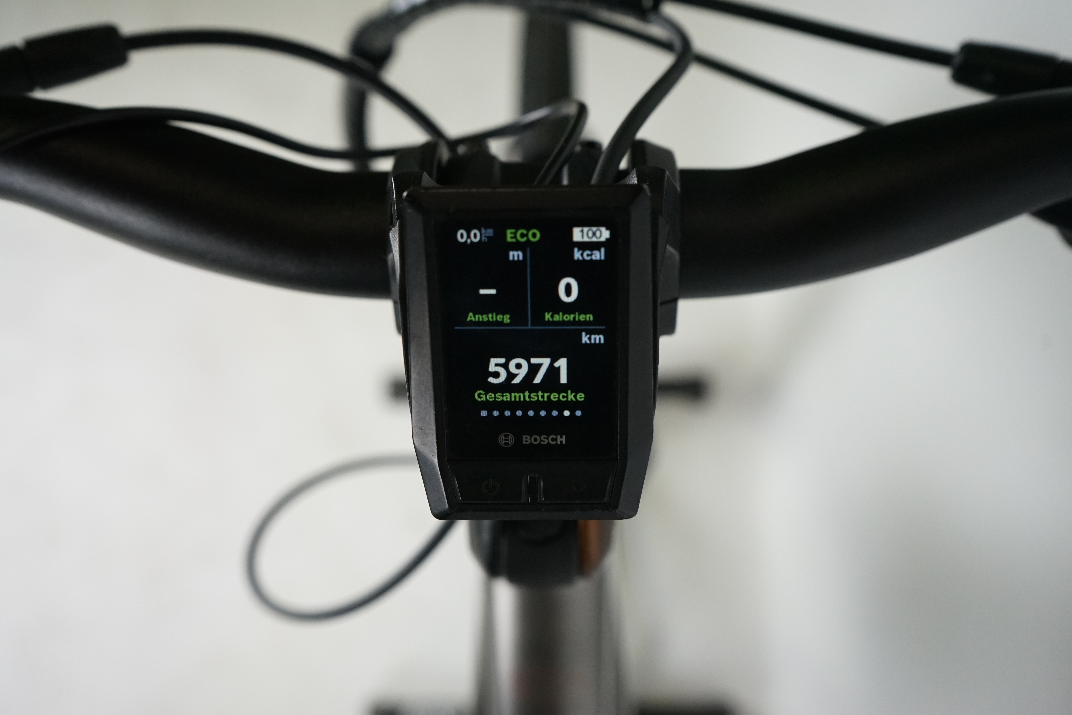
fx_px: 1102
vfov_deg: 35.9
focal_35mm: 37
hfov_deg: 51.9
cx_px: 536
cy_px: 358
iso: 2500
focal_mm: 37
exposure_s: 1/200
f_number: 5.6
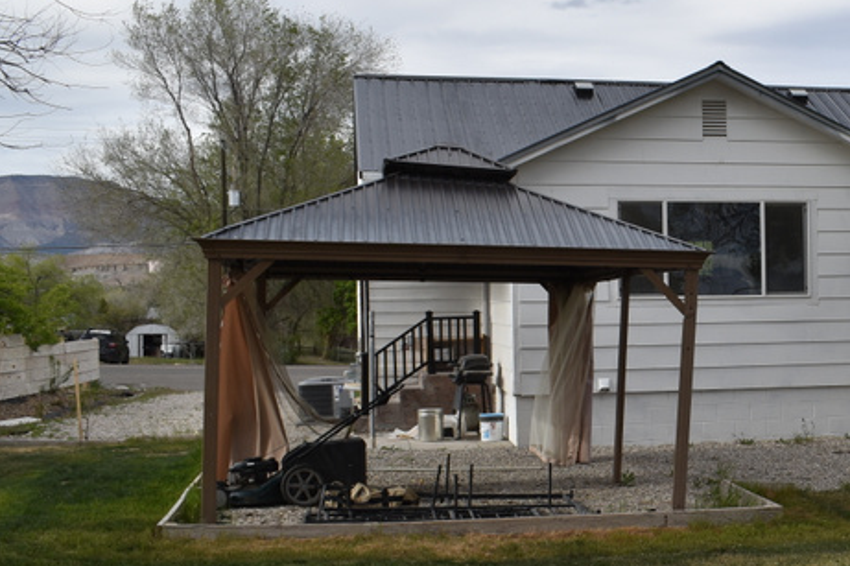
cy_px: 336
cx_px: 806
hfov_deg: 31.4
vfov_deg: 22.6
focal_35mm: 60
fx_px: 1416
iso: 100
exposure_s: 1/250
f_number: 8
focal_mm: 18
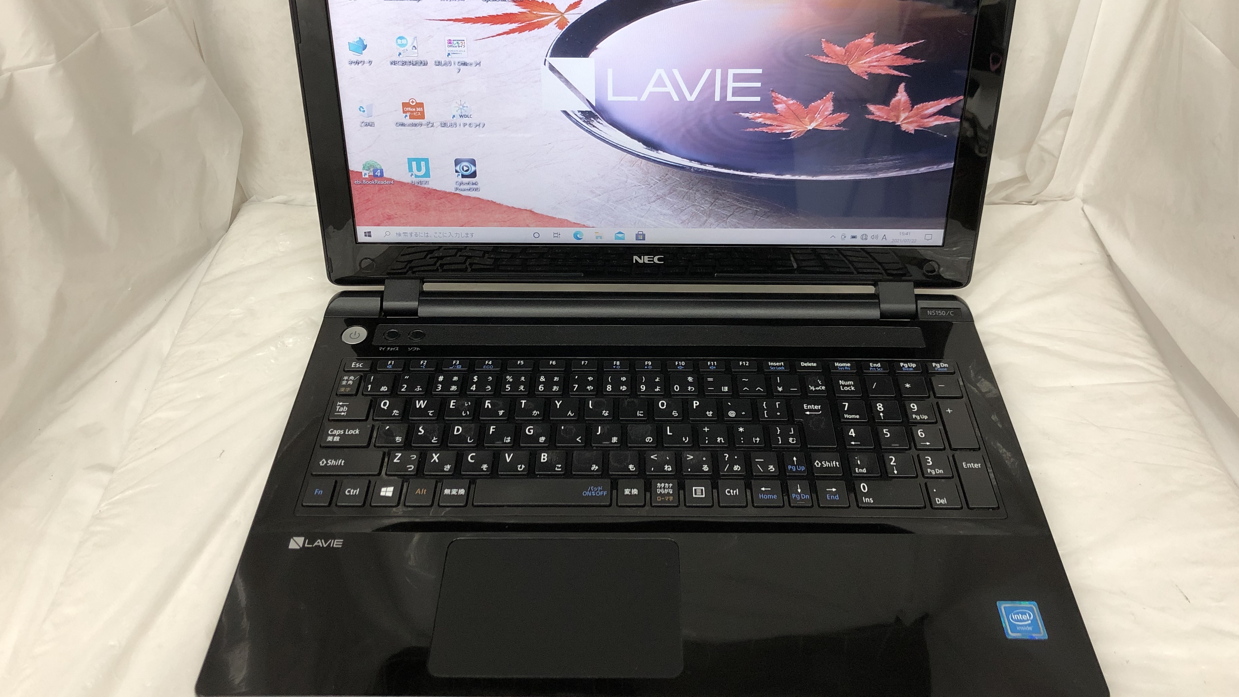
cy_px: 285
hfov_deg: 62.6
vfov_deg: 37.7
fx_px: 1018
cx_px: 627
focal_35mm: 31
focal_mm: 4
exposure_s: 1/30
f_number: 1.8
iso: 40
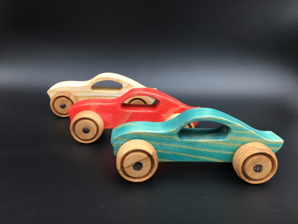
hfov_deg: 61.7
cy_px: 112
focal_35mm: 29
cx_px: 149
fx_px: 250
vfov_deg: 48.2
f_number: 2.2
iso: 32
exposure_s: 1/33
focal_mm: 4.15
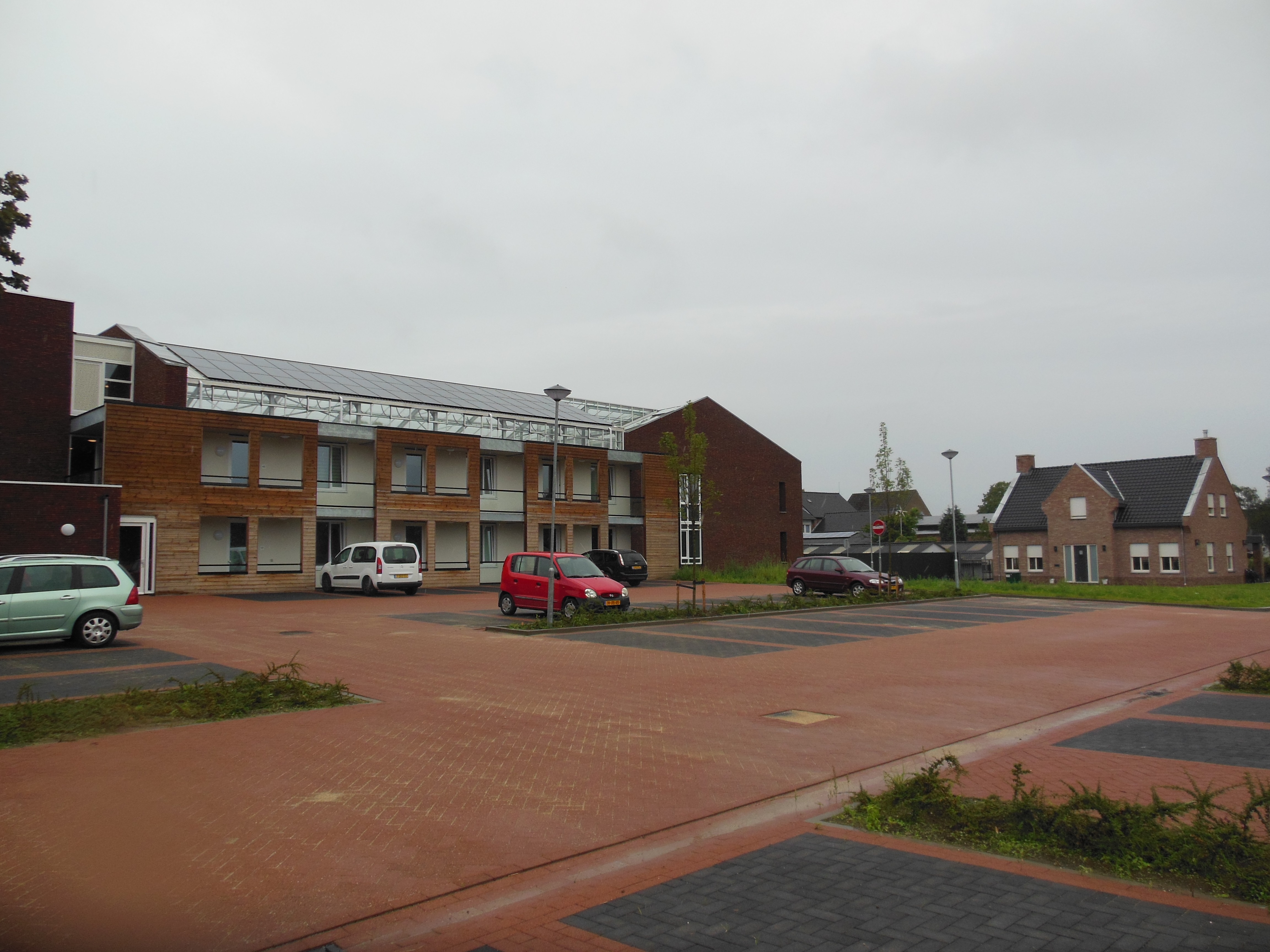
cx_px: 635
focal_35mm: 25
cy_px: 476
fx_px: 917
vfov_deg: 54.9
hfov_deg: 69.4
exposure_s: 1/800
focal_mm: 4.5
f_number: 3.2
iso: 125
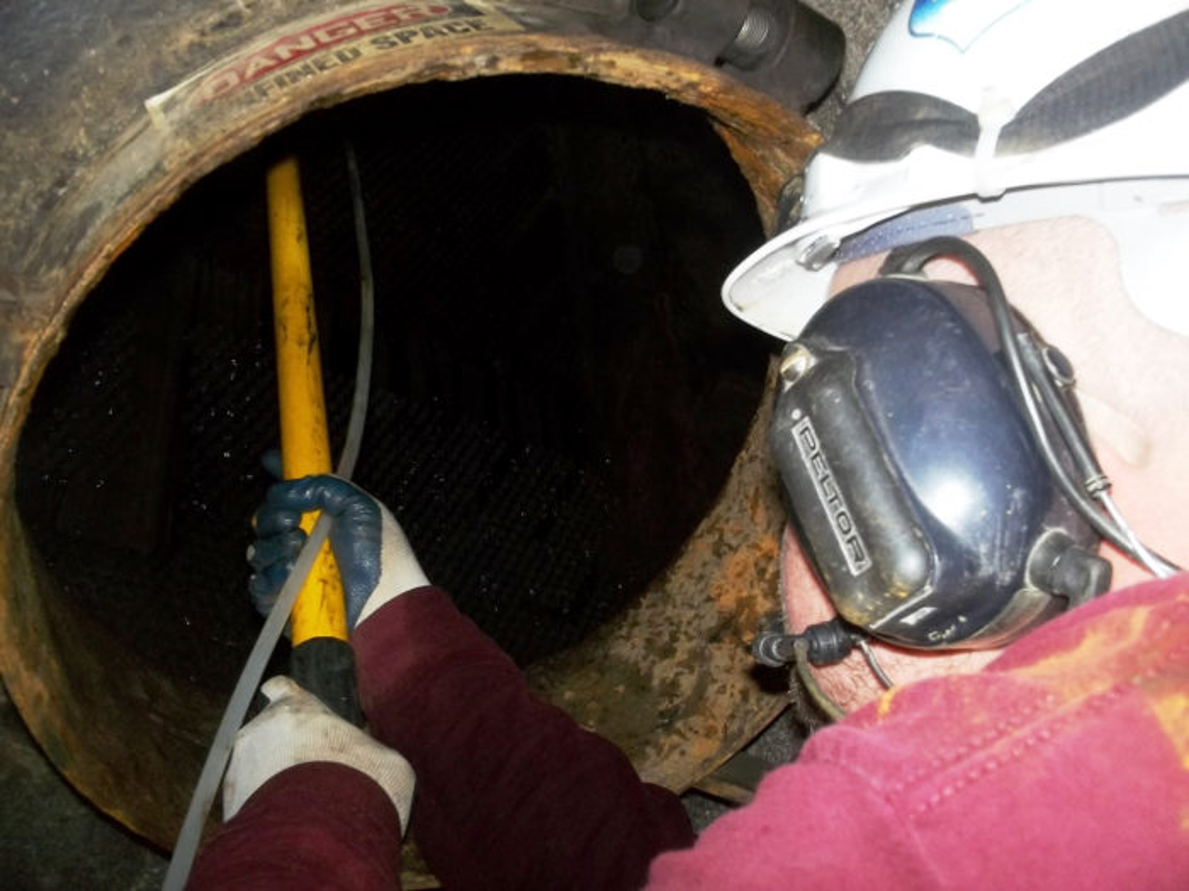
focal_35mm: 38
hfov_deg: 49.0
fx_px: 1305
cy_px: 446
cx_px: 594
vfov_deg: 37.7
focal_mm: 6.3
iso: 160
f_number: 4.5
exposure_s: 1/60
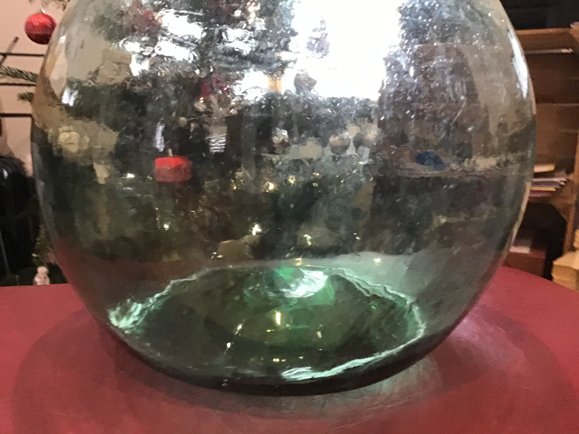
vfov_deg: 45.4
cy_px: 217
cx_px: 290
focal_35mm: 31
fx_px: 519
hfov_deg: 58.4
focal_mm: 3.3
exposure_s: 1/25
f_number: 2.4
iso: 250
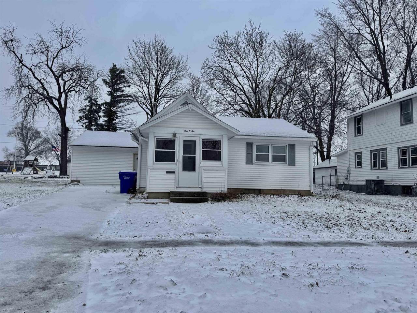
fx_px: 289
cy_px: 156
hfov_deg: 71.6
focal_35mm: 24
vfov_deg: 56.8
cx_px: 208
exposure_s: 1/1425
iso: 80
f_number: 1.78
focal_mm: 6.76
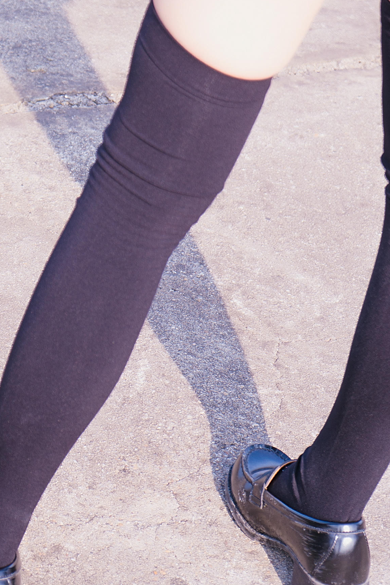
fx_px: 2616
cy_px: 37
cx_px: -10
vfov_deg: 12.6
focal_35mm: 161
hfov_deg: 8.5
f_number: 5.6
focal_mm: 70
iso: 100
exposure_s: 1/125
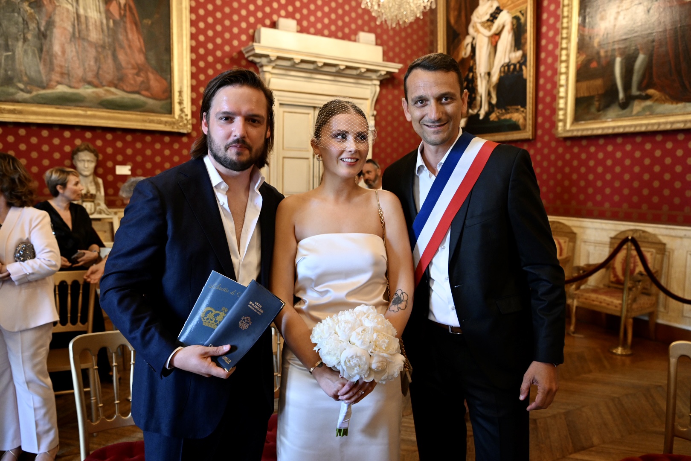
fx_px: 576
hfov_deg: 61.9
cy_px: 230
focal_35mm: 30
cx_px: 346
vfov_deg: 43.6
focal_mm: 30
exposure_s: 1/100
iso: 2500
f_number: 4.5
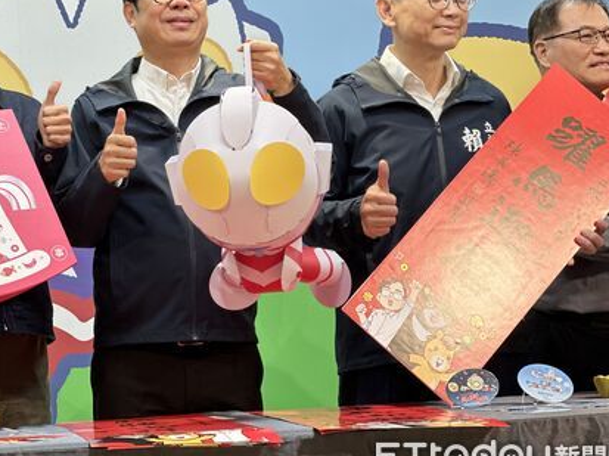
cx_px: 202
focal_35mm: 112
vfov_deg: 13.2
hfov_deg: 17.5
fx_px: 1969
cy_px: 153
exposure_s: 1/40
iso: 125
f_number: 2.8
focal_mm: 9
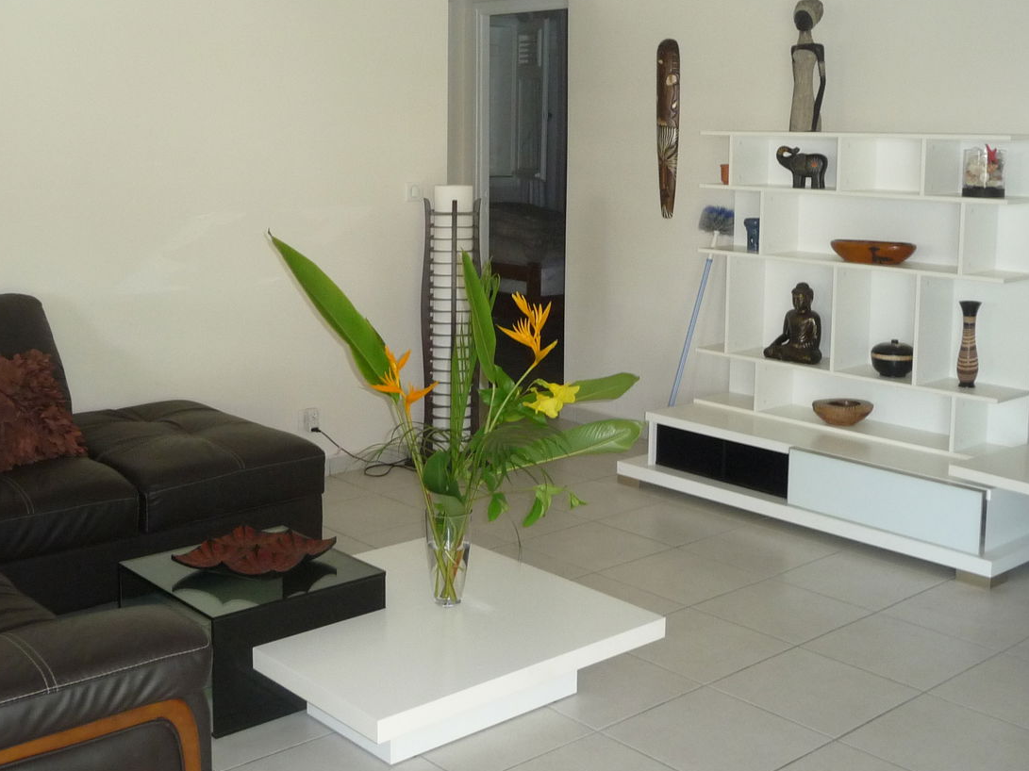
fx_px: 1308
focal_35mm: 44
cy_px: 272
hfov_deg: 42.9
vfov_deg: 32.7
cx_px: 503
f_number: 3.4
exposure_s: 1/30
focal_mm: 5
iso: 200
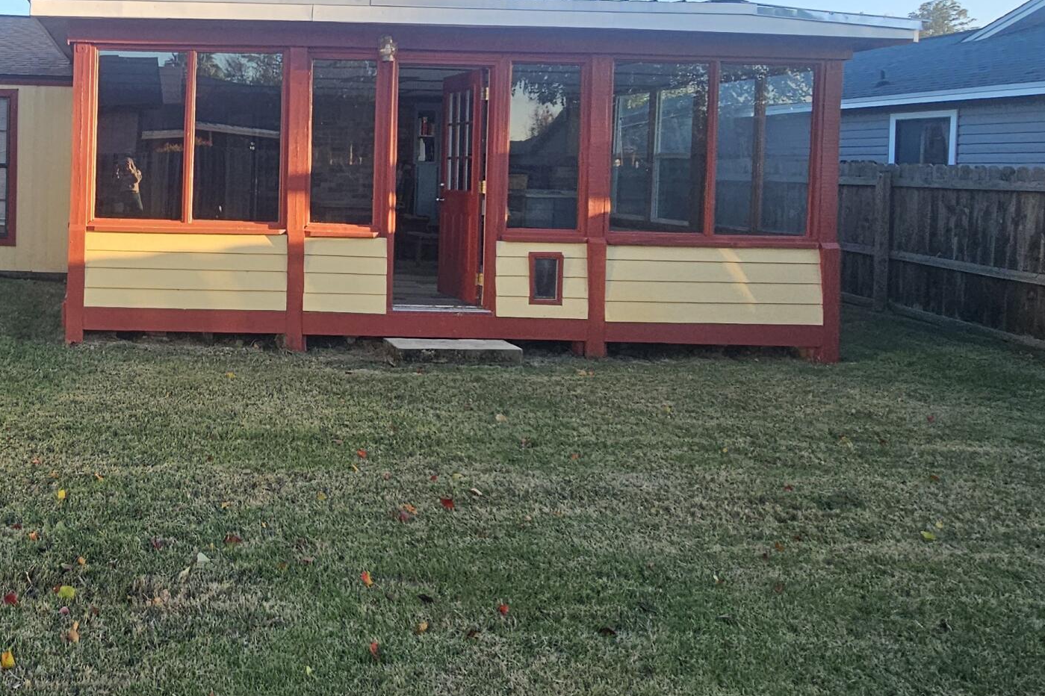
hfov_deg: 56.1
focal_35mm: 29
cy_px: 205
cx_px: 127
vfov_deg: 44.0
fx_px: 842
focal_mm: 2.2
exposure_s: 1/352
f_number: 2.2
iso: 50
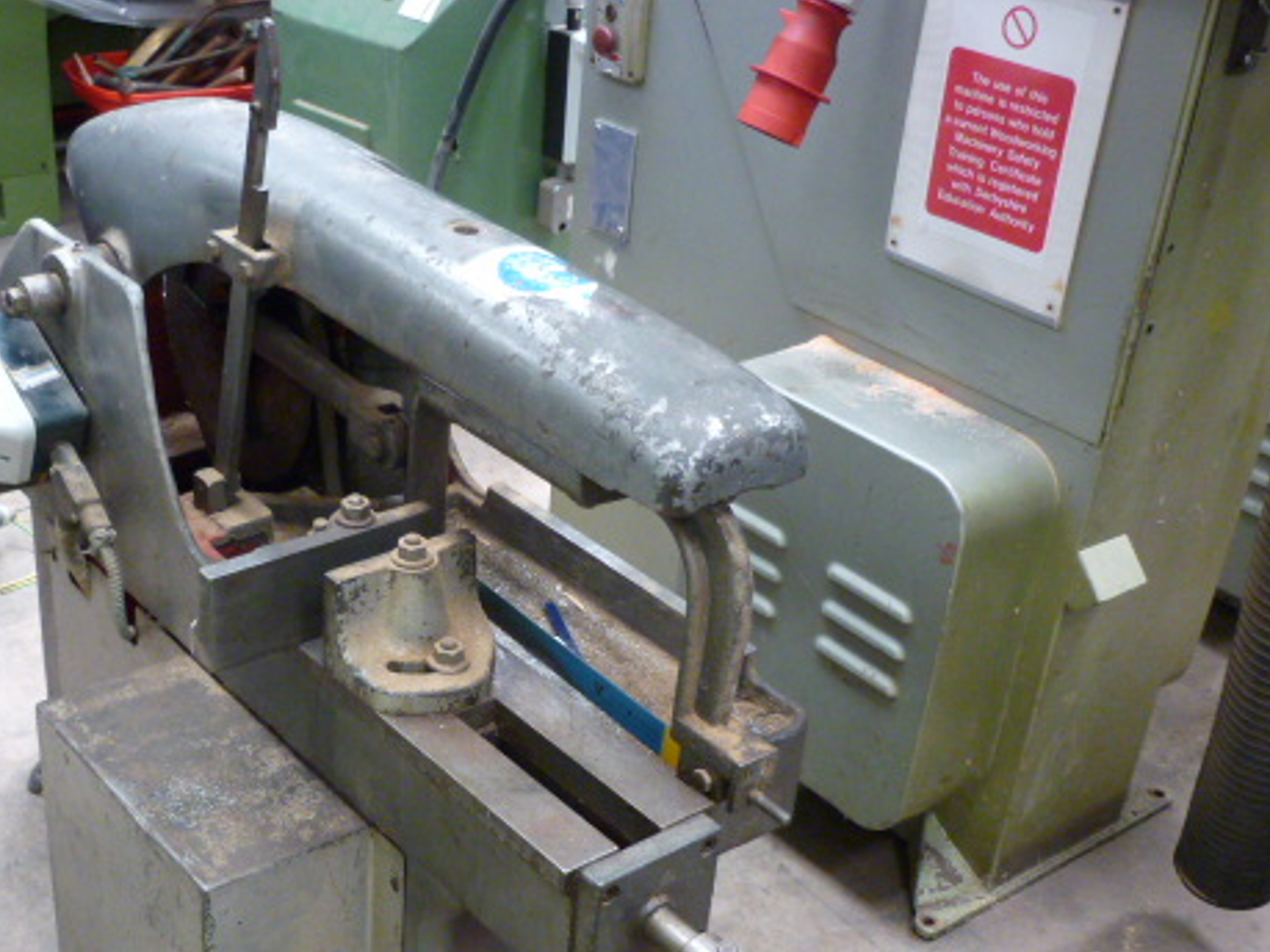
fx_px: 1687
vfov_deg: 31.2
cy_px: 642
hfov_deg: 40.9
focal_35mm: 46
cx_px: 470
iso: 400
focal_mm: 5.5
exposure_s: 1/30
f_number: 2.8
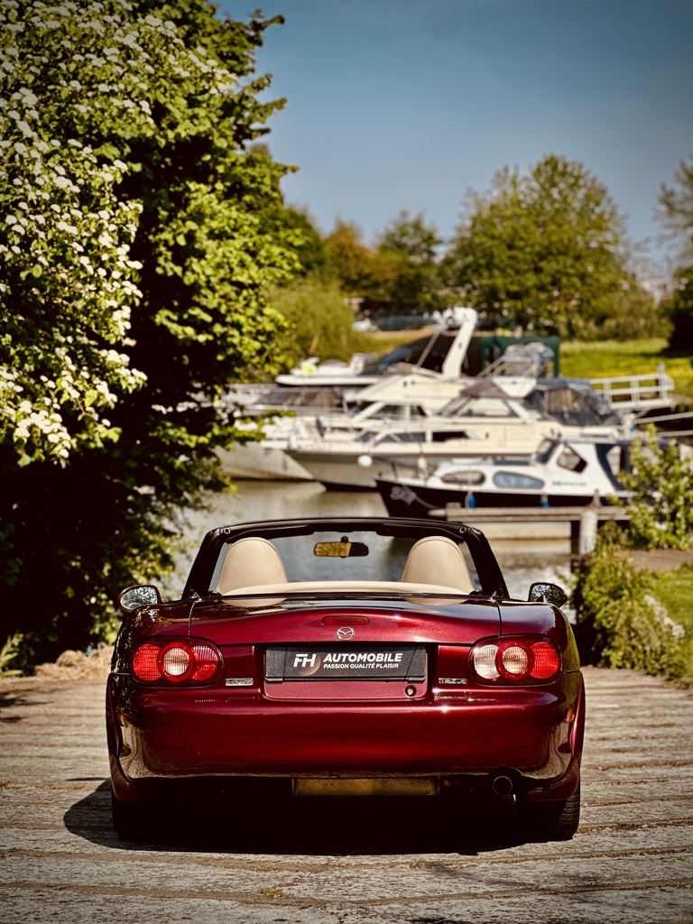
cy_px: 462
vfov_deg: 25.3
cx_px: 346
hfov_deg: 19.1
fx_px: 2055
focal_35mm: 77
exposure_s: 1/708
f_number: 2.8
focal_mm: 9
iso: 32
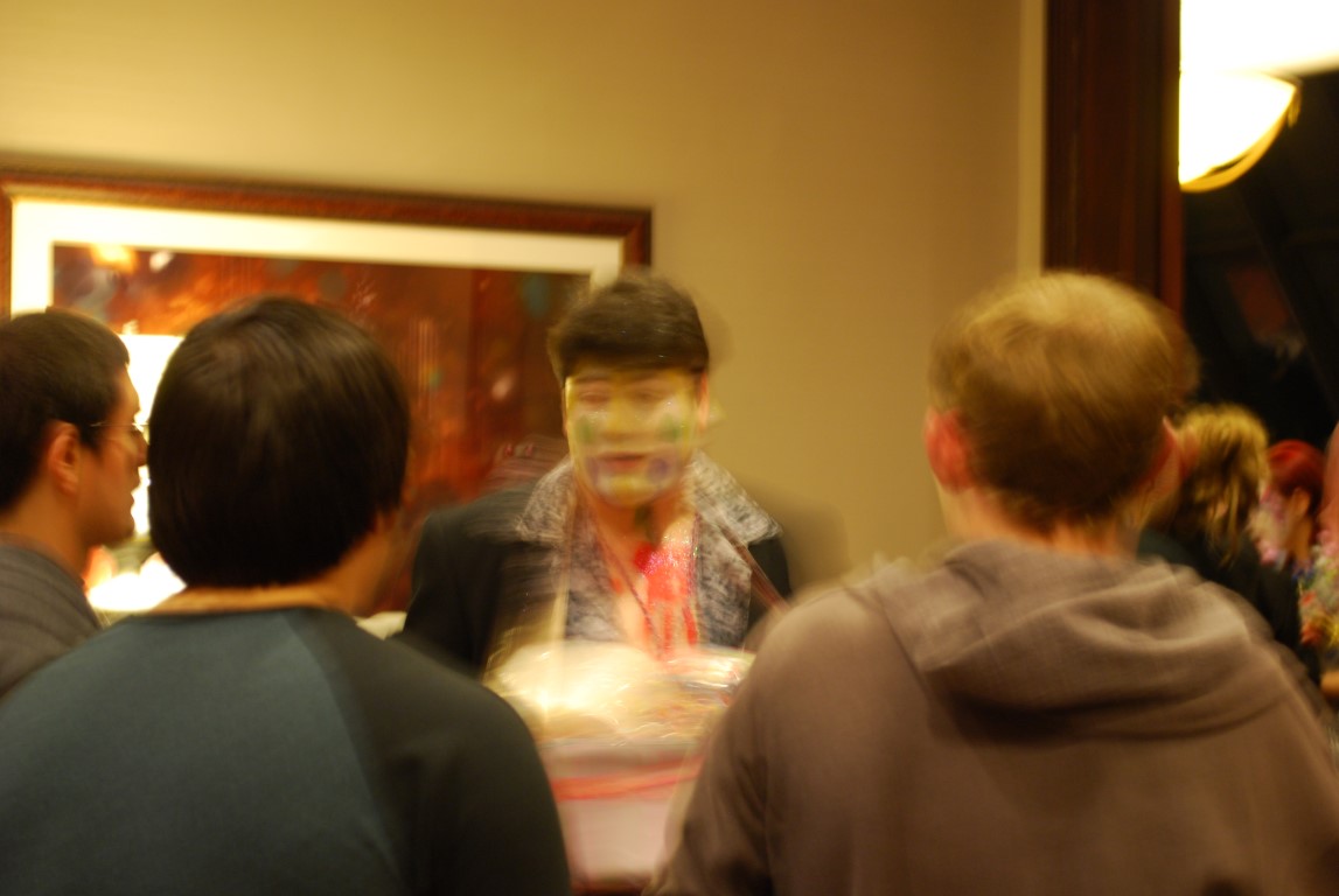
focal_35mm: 66
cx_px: 670
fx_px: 2458
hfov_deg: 30.5
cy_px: 448
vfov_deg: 20.7
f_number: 5.3
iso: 400
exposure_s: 1.1
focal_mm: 44
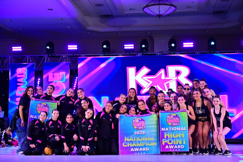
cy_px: 81
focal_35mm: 60
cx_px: 122
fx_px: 405
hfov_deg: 33.4
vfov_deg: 22.6
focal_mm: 60
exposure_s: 1/1000
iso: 3200
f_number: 3.2
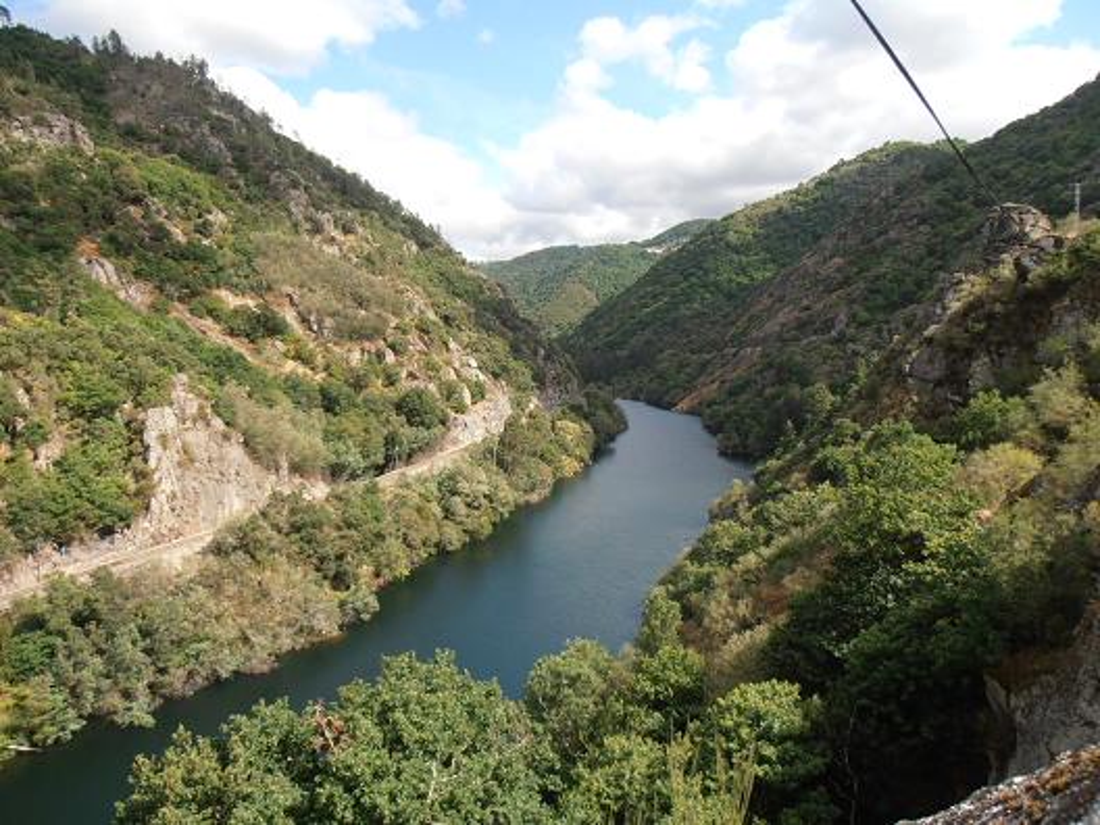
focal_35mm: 24
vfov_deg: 56.8
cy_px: 412
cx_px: 550
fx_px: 763
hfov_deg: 71.6
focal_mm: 4.2
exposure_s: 1/640
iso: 80
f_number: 3
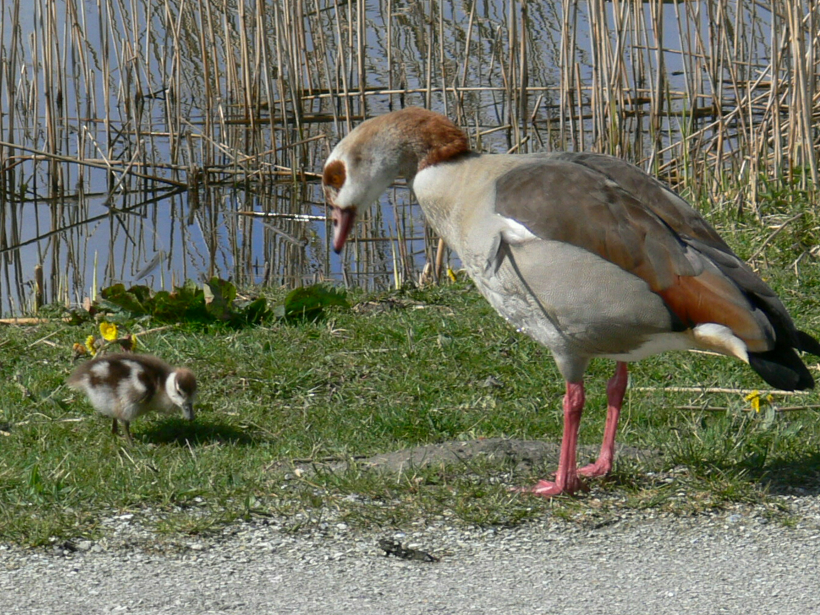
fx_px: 4596
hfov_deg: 10.2
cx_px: 410
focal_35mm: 194
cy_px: 308
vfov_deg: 7.7
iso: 80
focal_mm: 40.9
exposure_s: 1/400
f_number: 5.6
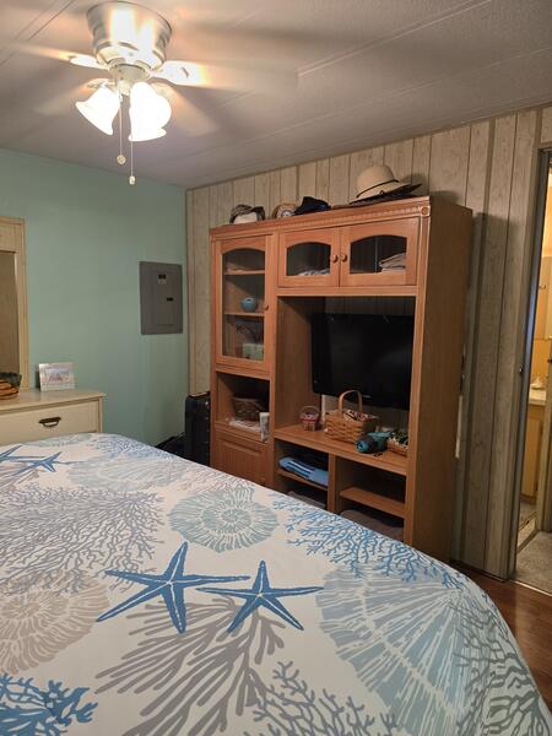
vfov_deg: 73.9
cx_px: 276
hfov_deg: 58.9
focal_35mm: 23
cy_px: 368
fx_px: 489
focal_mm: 6.3
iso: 250
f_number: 1.7
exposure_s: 1/120
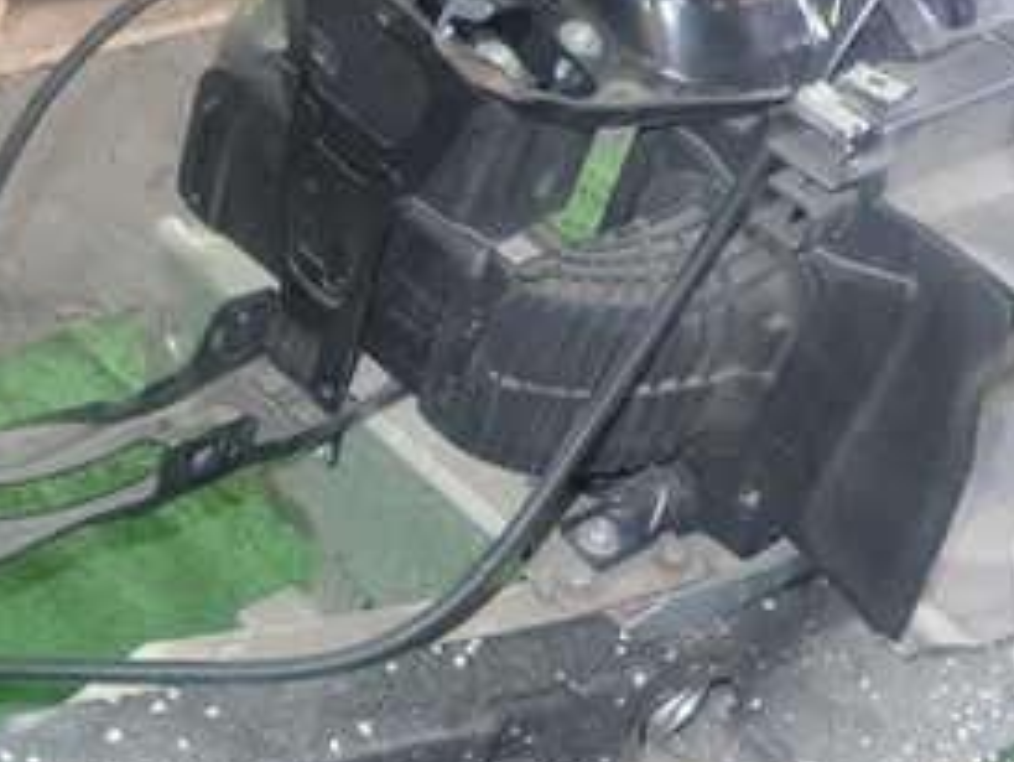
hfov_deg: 34.9
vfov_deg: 26.6
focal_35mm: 55
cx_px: 487
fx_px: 1612
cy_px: 405
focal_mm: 4.5
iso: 200
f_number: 2
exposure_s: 1/30
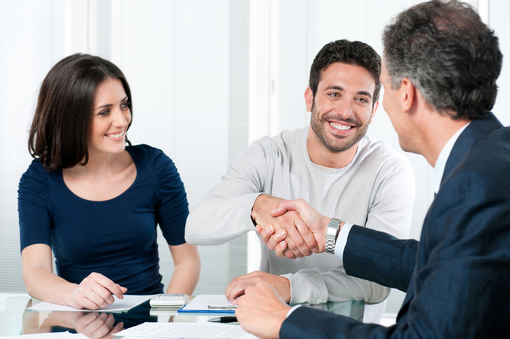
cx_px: 255
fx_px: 1274
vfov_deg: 15.2
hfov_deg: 22.6
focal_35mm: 90
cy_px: 170
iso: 200
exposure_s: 1/125
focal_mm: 60
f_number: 3.5
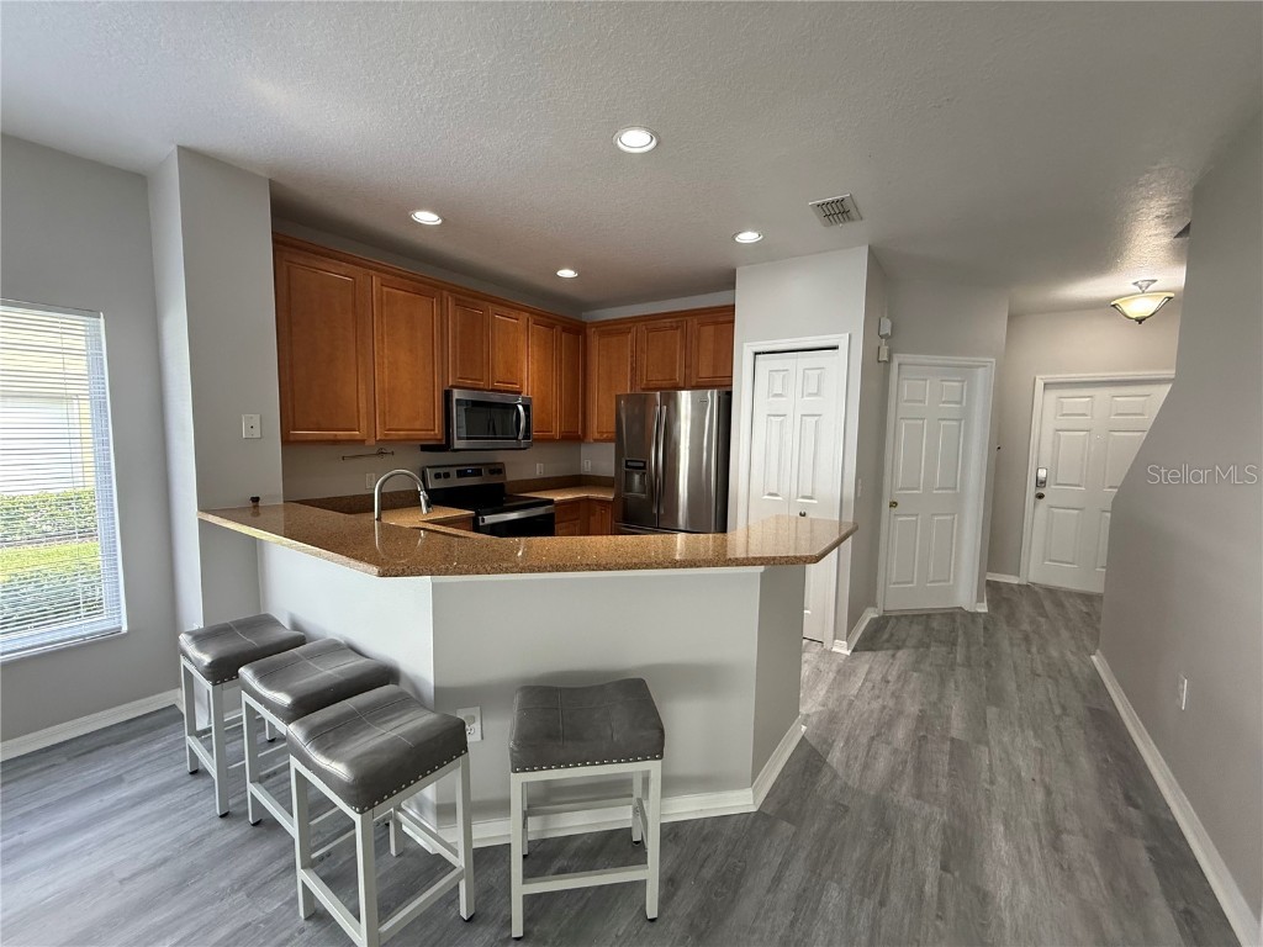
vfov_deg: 85.7
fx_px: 511
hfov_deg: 102.1
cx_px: 632
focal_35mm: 14
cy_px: 474
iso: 250
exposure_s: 1/120
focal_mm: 2.22
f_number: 2.2
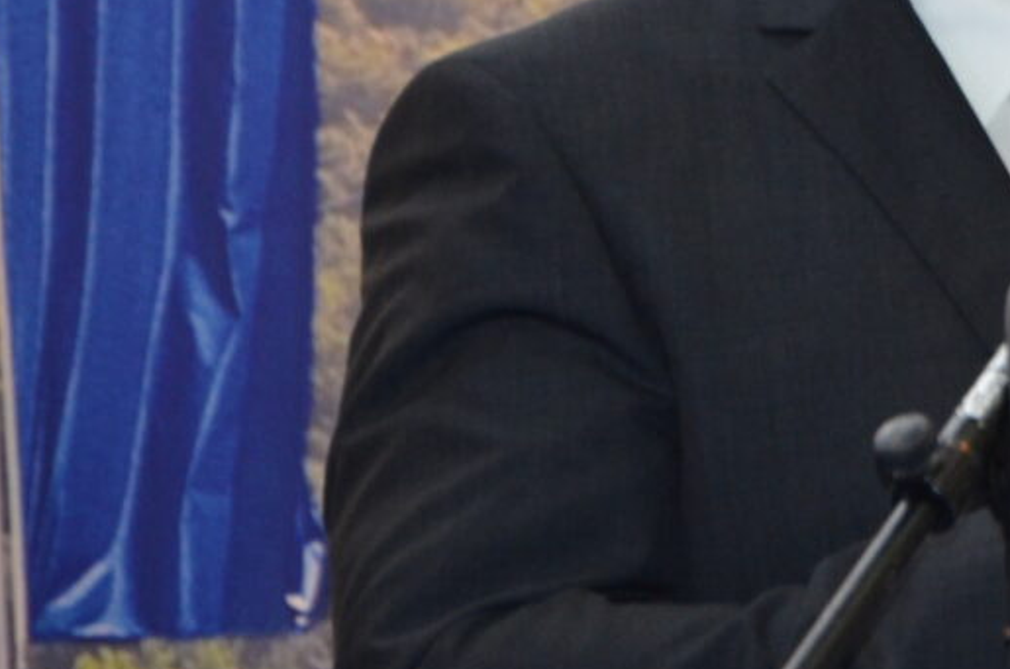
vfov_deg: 2.8
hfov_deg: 4.2
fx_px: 13705
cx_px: 1551
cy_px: -51
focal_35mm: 490
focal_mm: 105
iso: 800
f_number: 5.6
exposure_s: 1/60
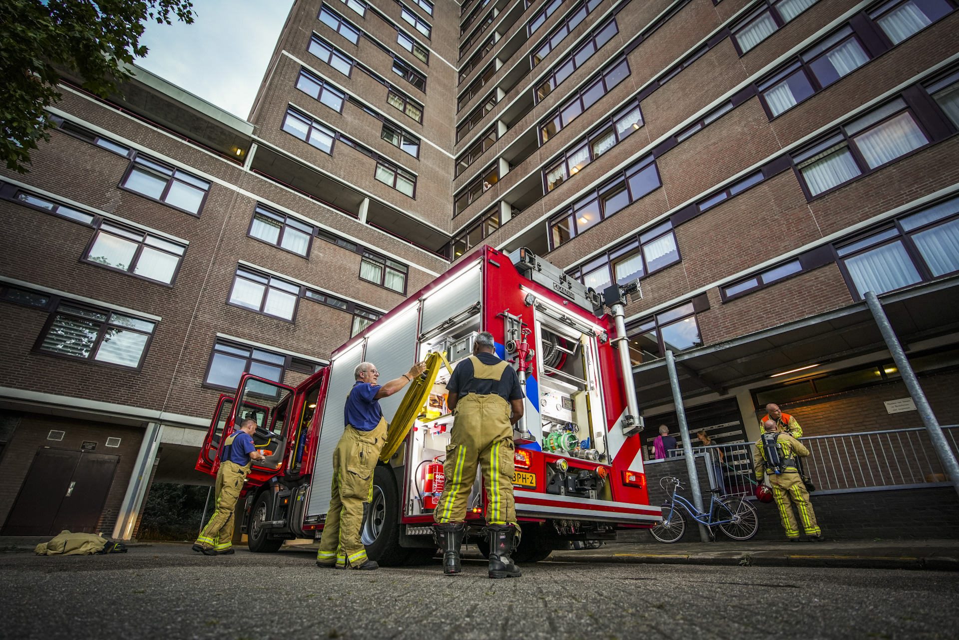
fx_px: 426
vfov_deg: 73.7
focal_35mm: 16
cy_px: 320
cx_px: 480
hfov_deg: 96.7
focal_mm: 16
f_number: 2.8
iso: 1600
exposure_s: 1/320
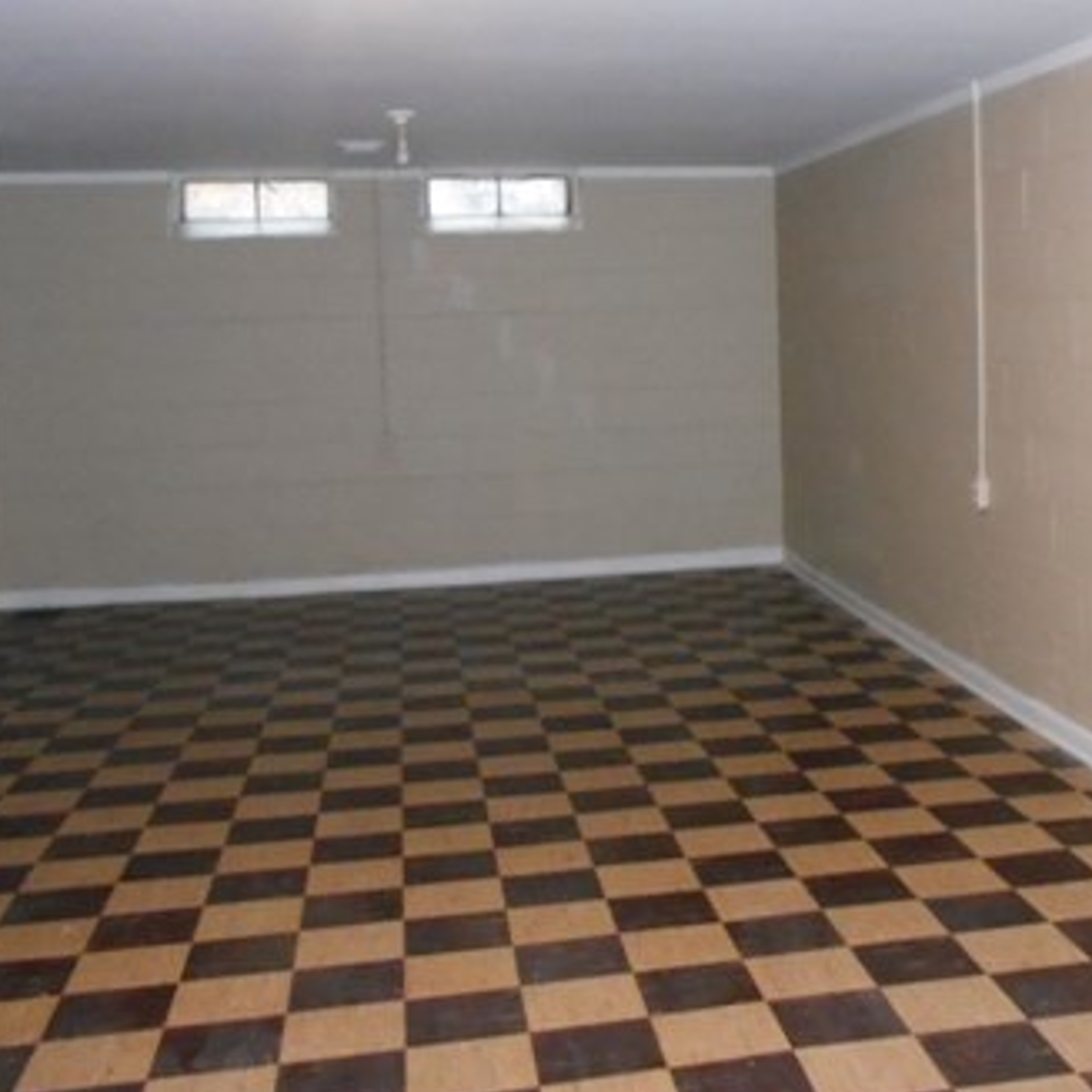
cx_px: 781
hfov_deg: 36.9
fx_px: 1606
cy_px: 417
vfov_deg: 37.4
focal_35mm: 45
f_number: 3.2
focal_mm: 4.6
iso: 800
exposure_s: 1/25
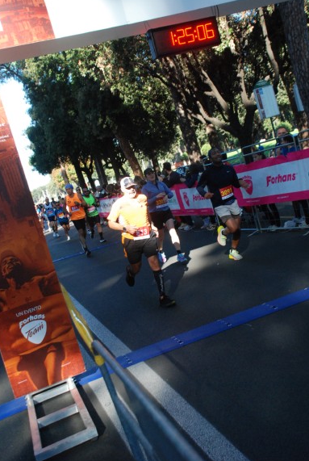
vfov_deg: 47.3
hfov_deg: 32.8
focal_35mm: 41
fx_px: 526
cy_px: 224
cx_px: 157
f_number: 4
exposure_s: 1/1000
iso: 1000
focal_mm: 26
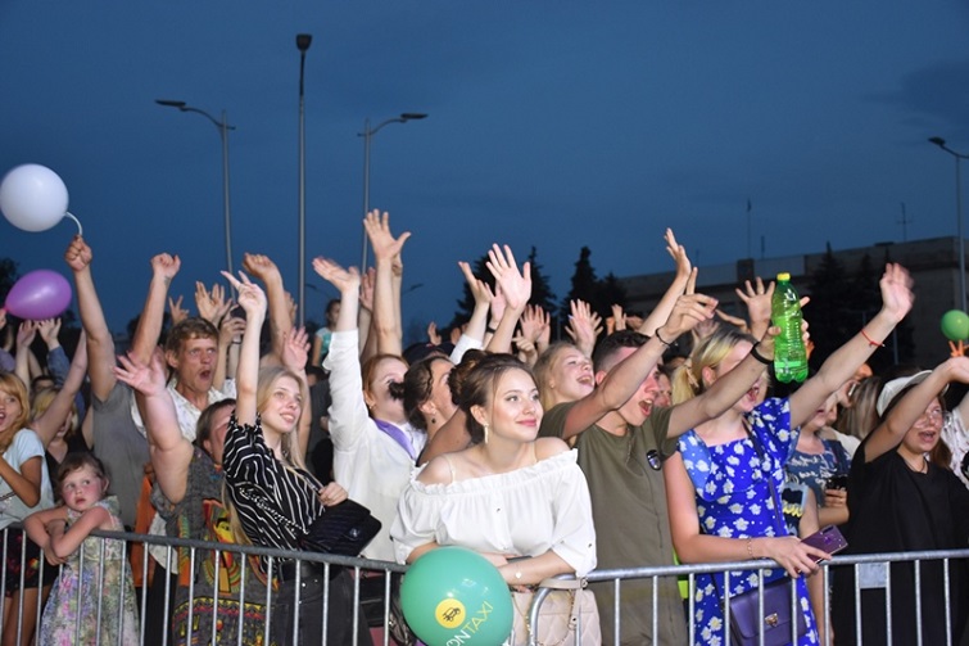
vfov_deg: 28.1
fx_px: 1292
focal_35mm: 48
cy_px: 323
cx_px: 484
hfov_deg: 41.1
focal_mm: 32
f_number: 4.5
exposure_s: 1/80
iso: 800
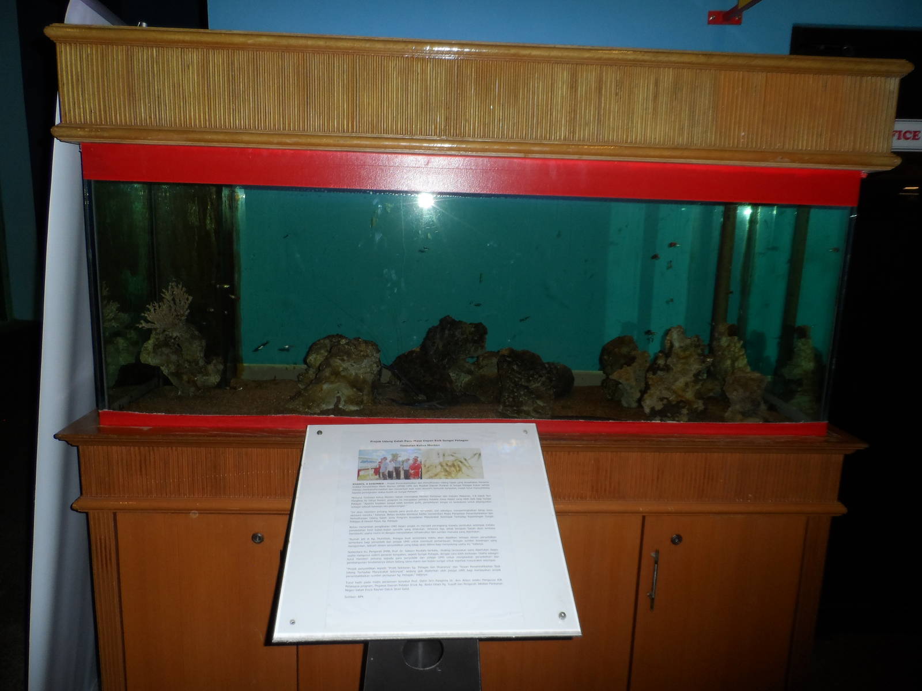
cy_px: 346
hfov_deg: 71.6
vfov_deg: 56.8
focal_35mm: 24
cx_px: 461
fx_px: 639
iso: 100
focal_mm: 4
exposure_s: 1/30
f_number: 3.2
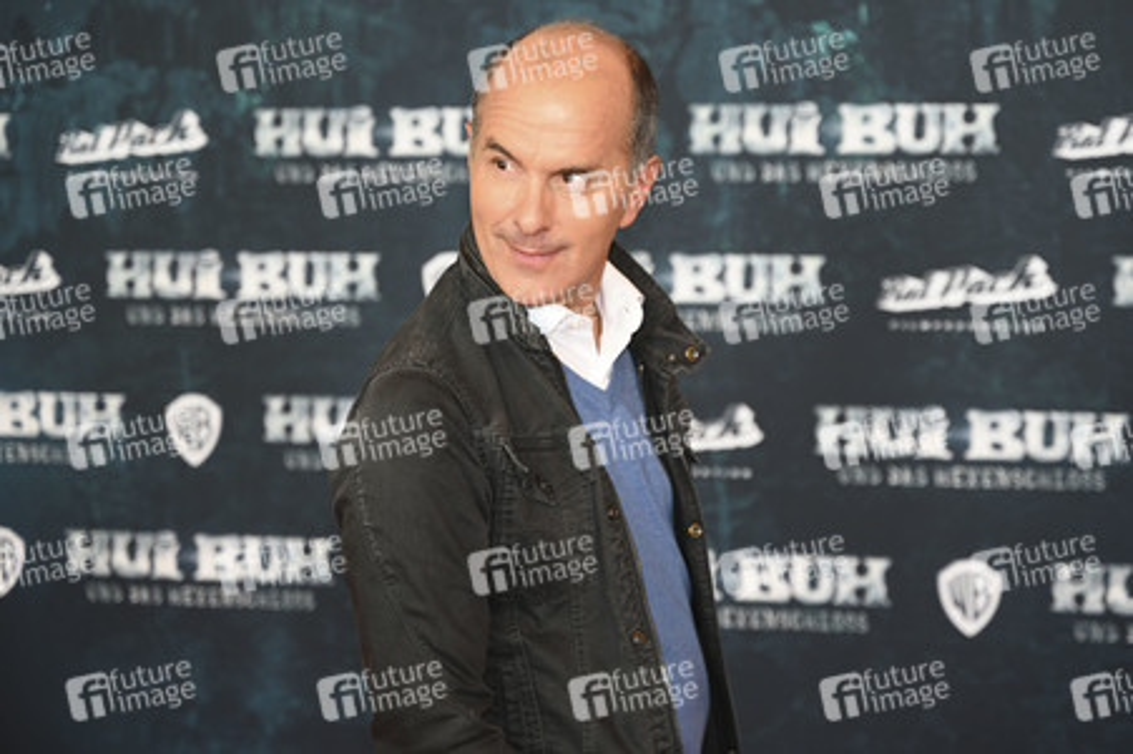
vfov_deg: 18.2
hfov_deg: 27.0
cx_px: 566
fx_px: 2359
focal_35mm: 75
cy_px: 377
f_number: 2.8
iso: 400
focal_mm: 75
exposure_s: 1/125
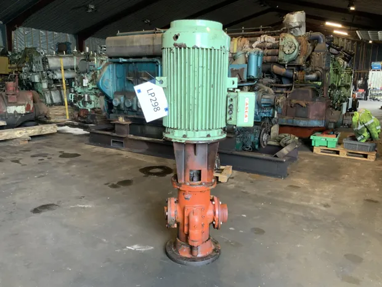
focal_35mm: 29
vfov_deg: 48.2
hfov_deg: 61.7
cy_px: 144
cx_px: 191
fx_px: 320
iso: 125
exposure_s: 1/60
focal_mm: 3
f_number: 1.8
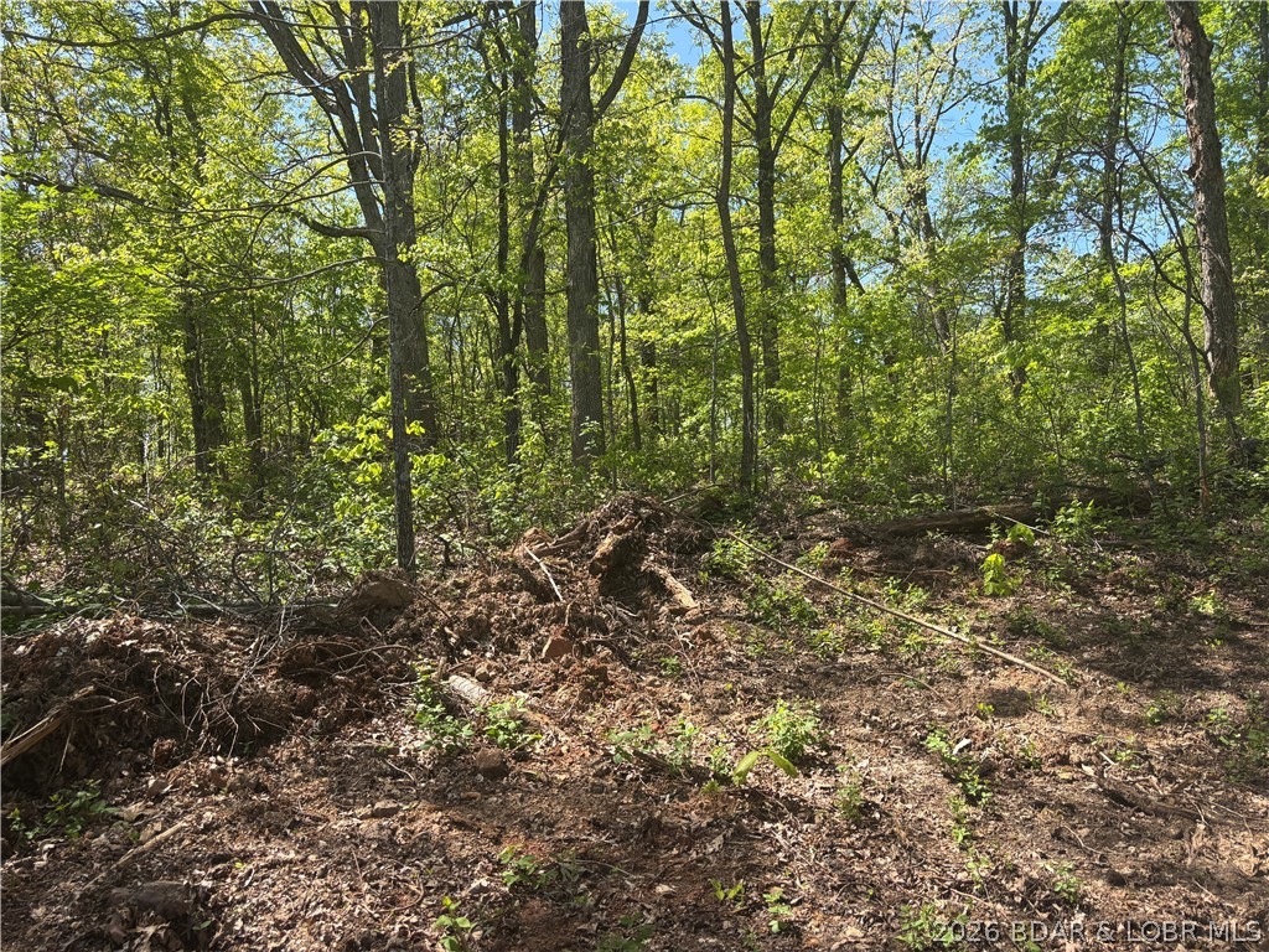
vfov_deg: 53.1
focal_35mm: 26
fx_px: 953
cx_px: 634
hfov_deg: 67.3
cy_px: 476
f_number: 1.6
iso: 50
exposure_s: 1/851
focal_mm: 5.96
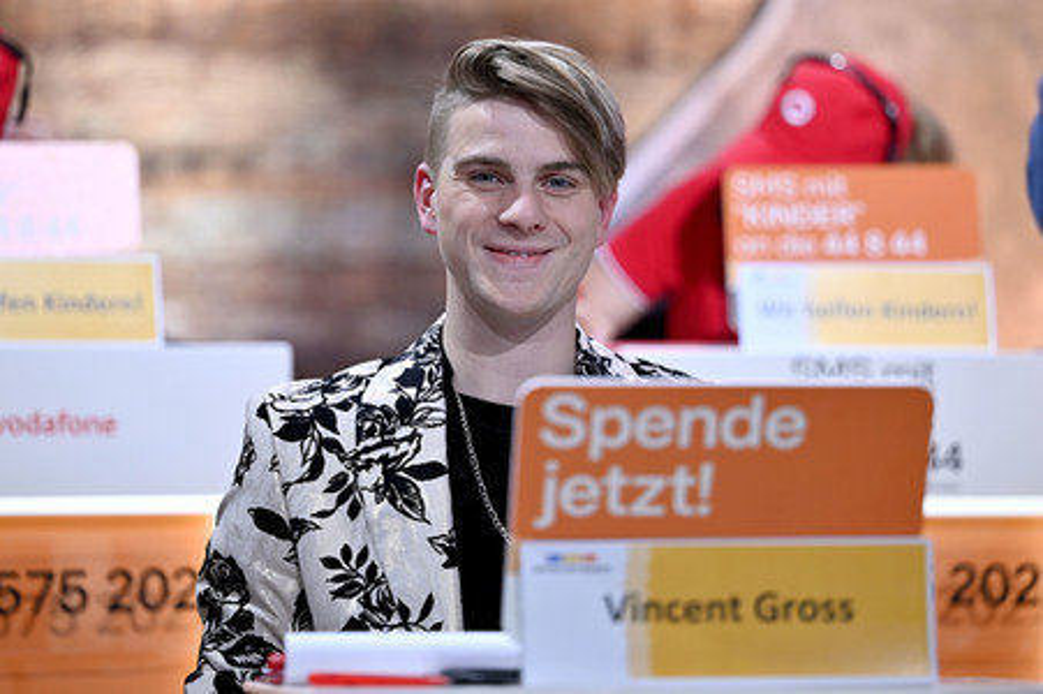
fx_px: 4053
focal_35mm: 140
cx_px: 522
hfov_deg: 14.7
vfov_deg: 9.8
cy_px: 347
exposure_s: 1/320
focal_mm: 140
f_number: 2.8
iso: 1000
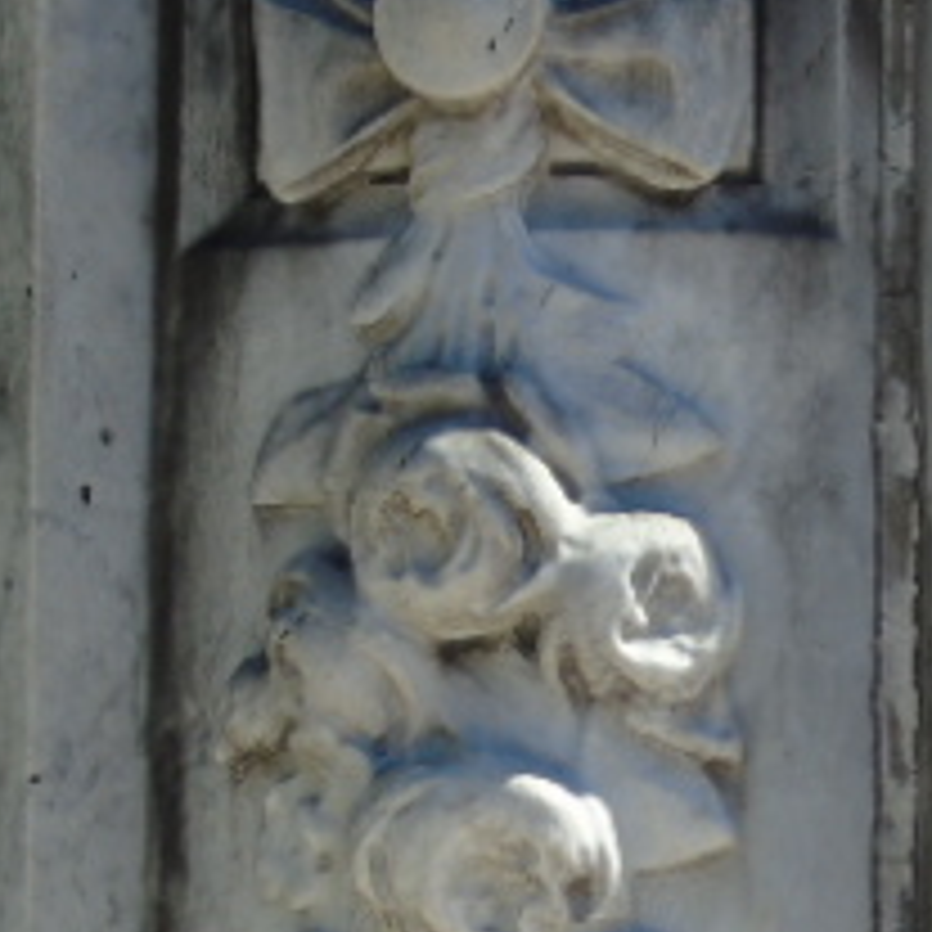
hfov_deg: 5.9
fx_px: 8986
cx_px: 531
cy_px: 644
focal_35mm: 295
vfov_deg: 5.9
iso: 80
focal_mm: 19
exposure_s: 1/400
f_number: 4.4
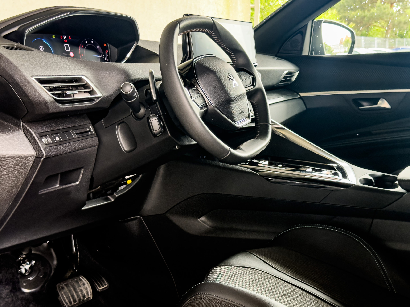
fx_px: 569
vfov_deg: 30.3
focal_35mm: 48
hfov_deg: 39.7
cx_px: 205
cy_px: 154
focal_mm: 6.86
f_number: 1.8
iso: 320
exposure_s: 1/40
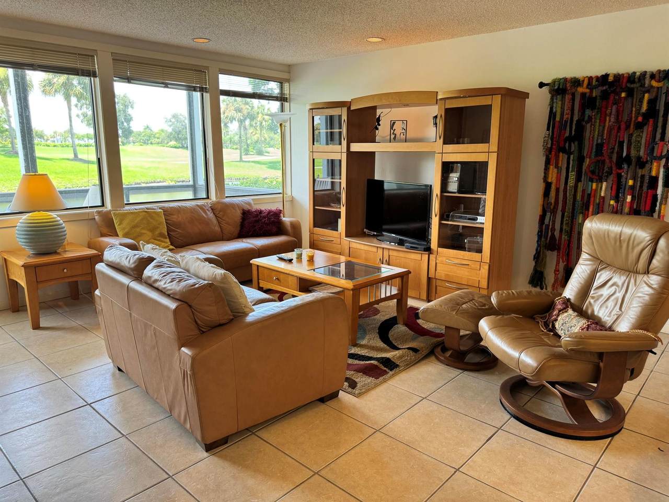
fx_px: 464
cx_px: 334
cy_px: 251
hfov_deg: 71.6
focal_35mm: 24
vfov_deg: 56.8
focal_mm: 6.76
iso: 160
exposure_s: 1/120
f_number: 1.78
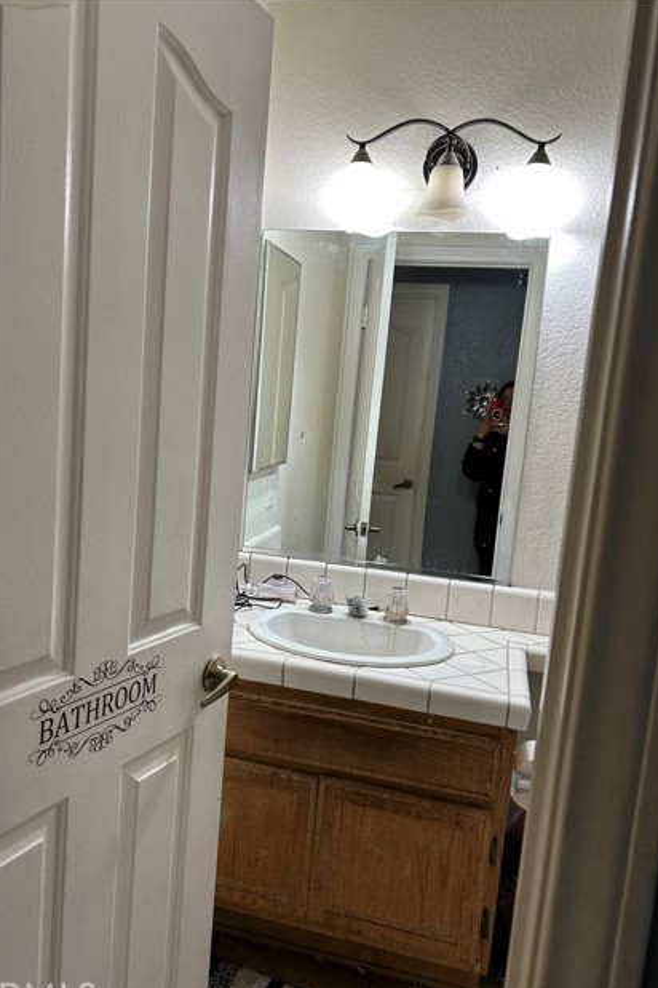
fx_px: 768
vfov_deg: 65.5
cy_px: 508
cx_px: 294
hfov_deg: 46.3
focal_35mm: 28
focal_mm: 5.7
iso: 80
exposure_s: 1/60
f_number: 1.5
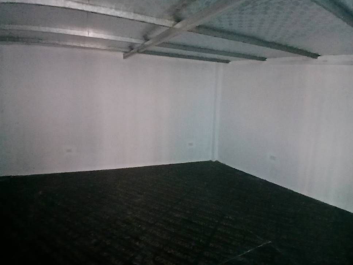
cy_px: 129
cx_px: 169
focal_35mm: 18
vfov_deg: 71.6
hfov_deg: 87.7
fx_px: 184
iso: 1600
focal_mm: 1.4
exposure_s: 1/7.14
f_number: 2.2
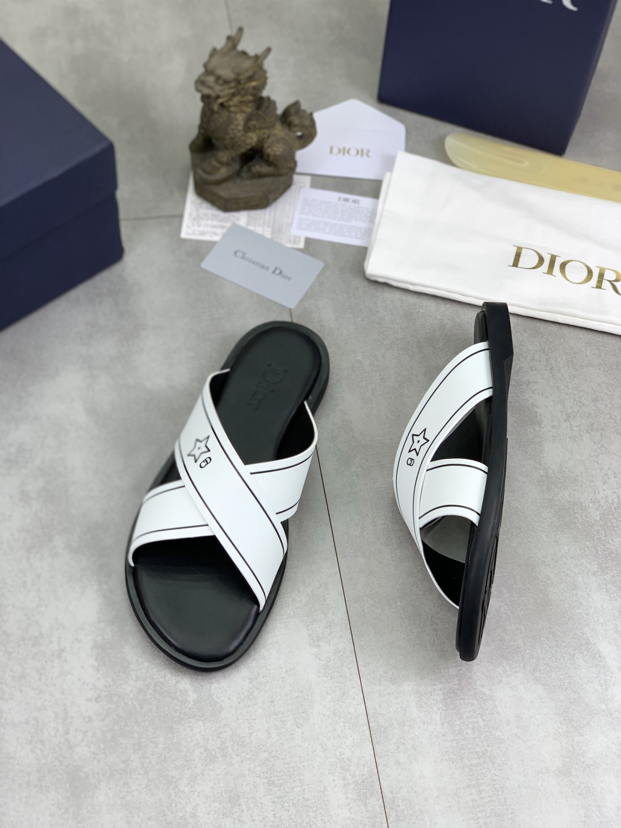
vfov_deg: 36.8
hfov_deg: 28.0
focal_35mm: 52
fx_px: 1244
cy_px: 414
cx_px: 310
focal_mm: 6
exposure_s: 1/102
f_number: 2.4
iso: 16
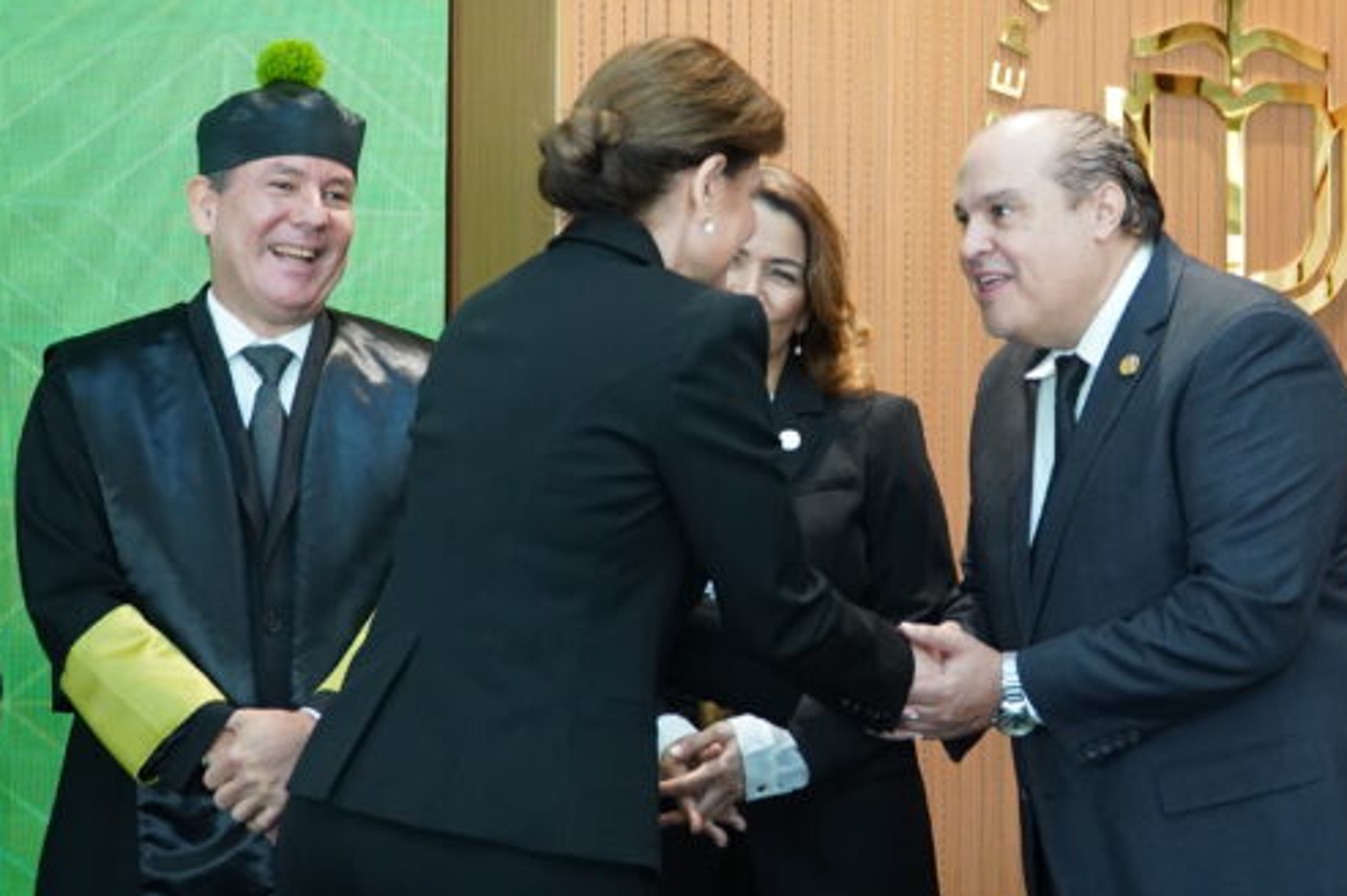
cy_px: 458
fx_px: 3029
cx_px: 940
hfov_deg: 24.9
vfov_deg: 16.8
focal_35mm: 81
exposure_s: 1/160
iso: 2500
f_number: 4
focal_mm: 38
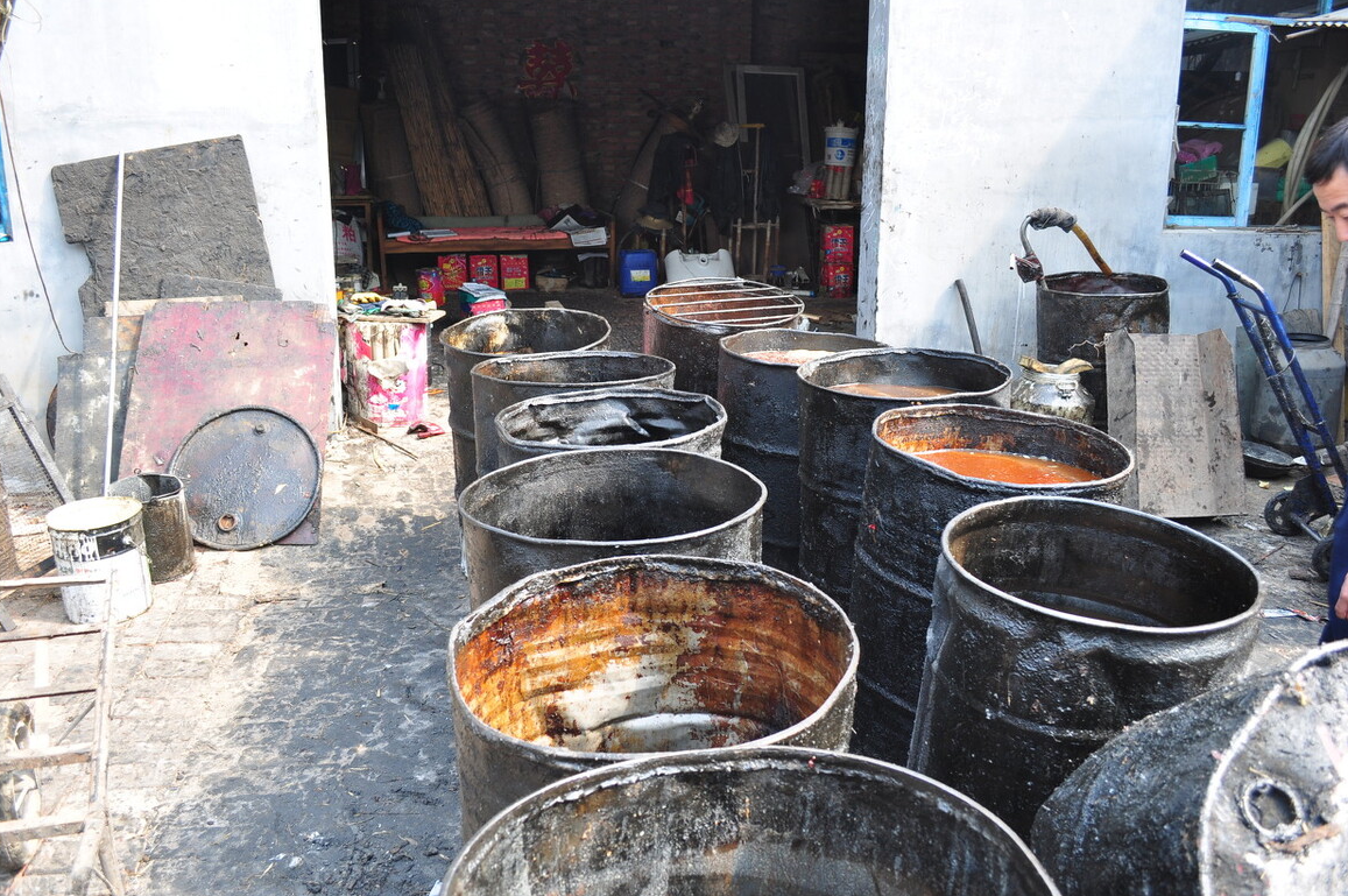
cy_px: 448
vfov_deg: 46.3
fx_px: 1047
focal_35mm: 28
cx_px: 677
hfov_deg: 65.5
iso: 200
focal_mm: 18
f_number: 5
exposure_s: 1/100
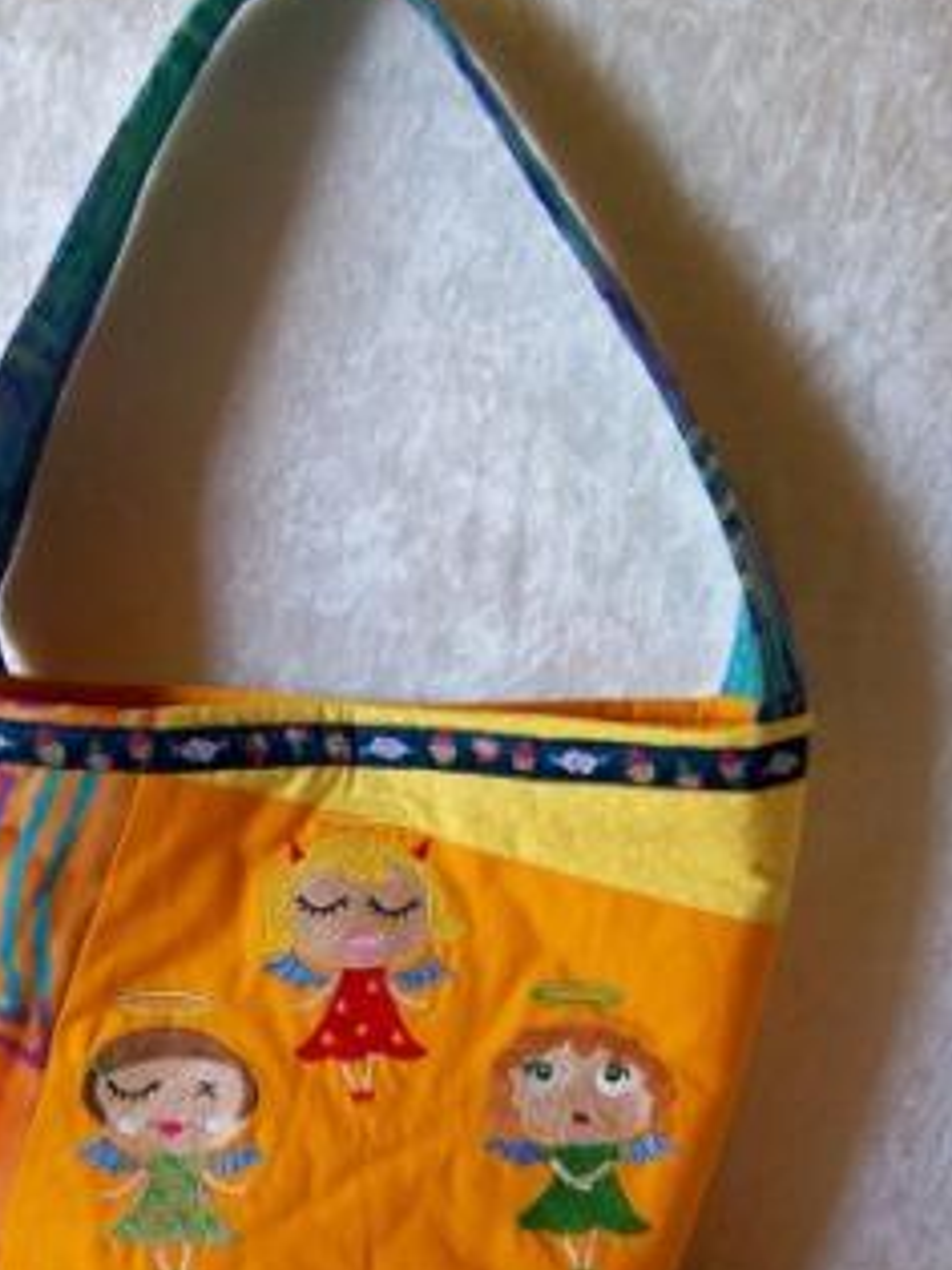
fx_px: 1725
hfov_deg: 30.7
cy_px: 714
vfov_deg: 40.4
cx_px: 343
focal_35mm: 47
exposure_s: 1/30
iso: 125
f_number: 2.8
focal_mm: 5.85
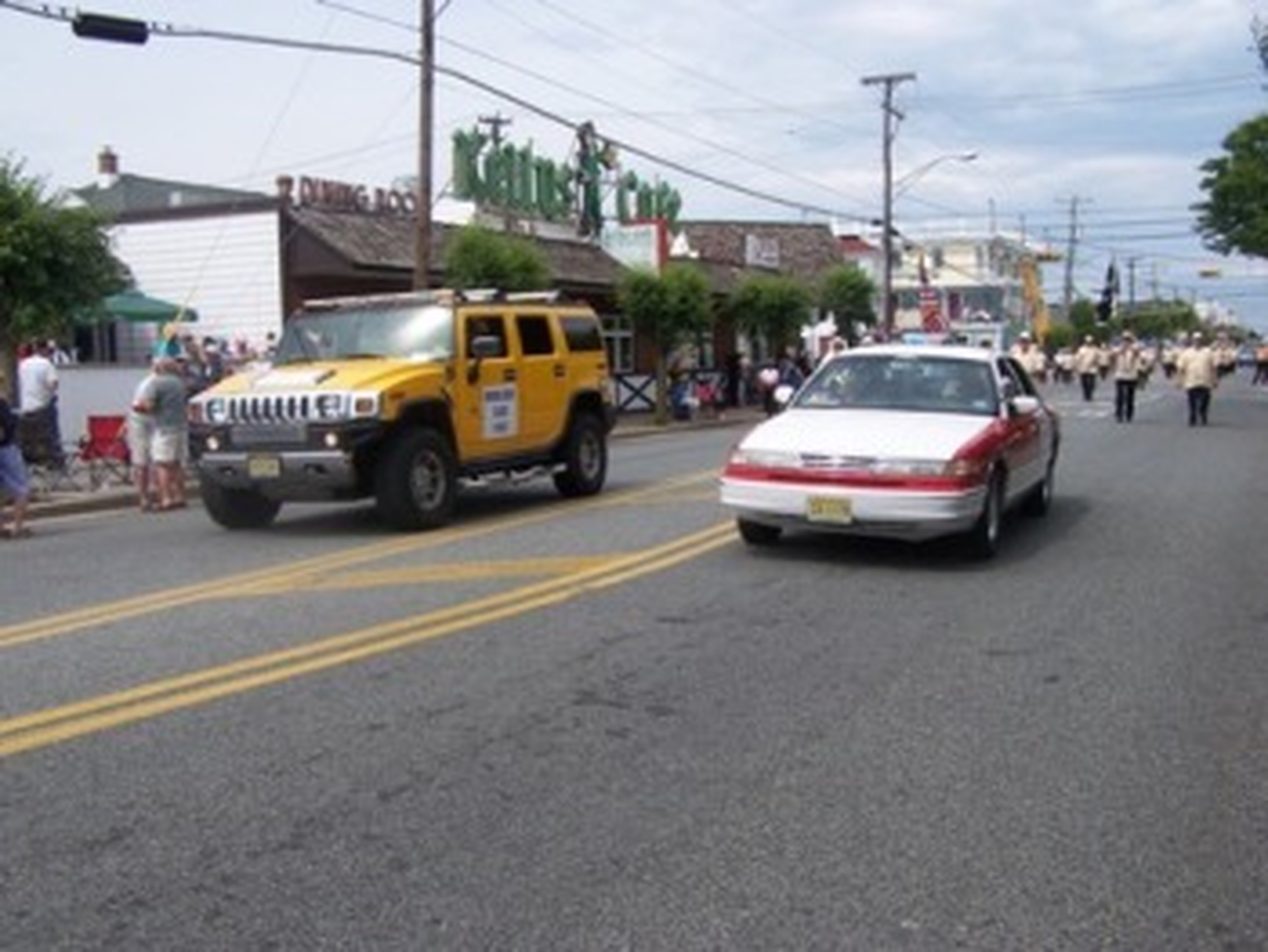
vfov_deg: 37.8
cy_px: 476
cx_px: 634
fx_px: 1393
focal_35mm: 38
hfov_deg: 48.9
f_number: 4
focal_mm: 6.3
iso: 80
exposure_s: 1/1000
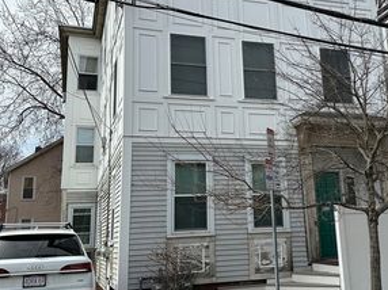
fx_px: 470
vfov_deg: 34.1
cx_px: 247
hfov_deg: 44.4
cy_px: 110
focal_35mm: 42
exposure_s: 1/5525
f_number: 1.78
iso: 80
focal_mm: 6.86
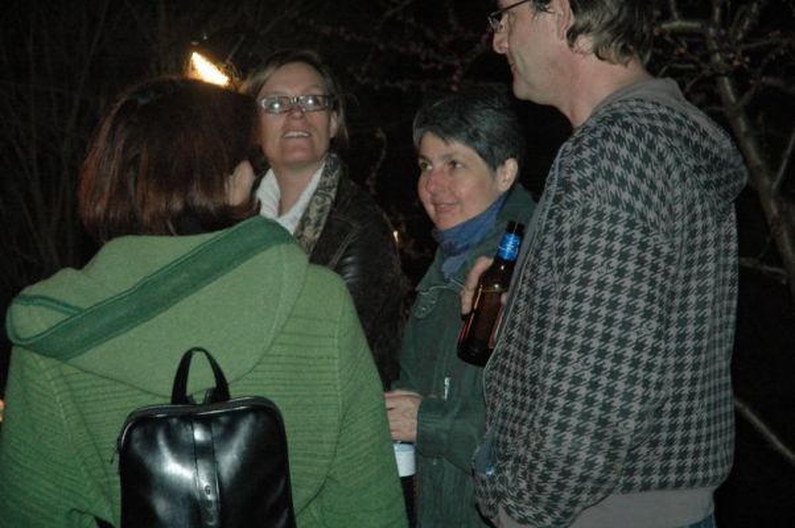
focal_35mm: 105
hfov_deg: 19.5
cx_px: 398
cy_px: 264
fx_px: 2316
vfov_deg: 13.0
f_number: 5
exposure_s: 1/60
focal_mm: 70
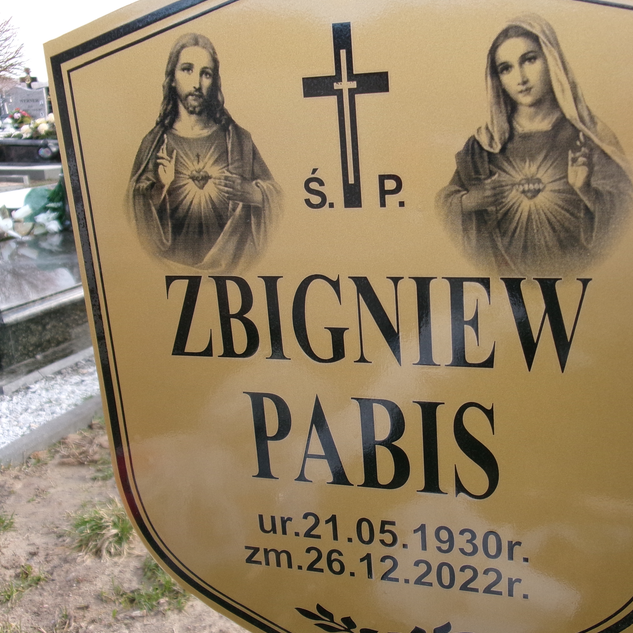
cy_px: 337
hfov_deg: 45.6
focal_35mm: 36
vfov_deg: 46.0
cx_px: 397
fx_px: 745
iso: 100
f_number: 3.9
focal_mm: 5.1
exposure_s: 1/150
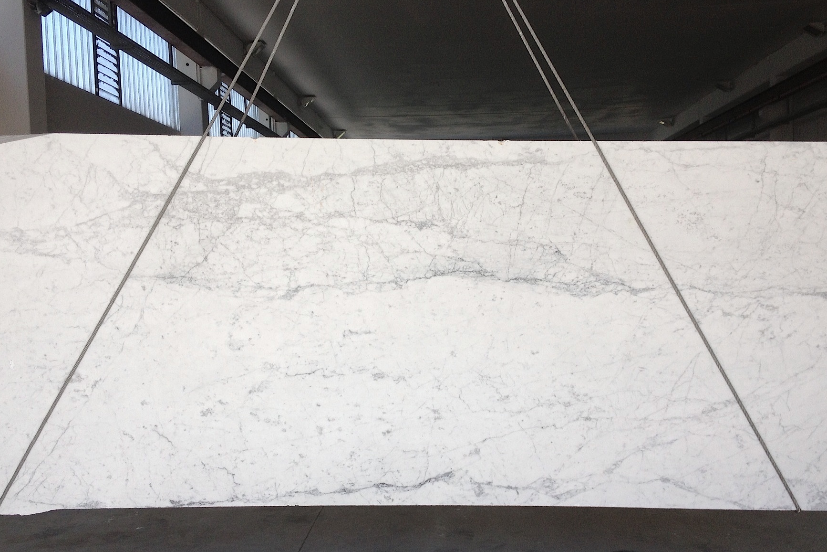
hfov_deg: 45.4
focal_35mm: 43
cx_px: 424
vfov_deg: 31.2
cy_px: 309
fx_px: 988
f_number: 2.4
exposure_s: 1/297
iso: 50
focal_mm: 4.28
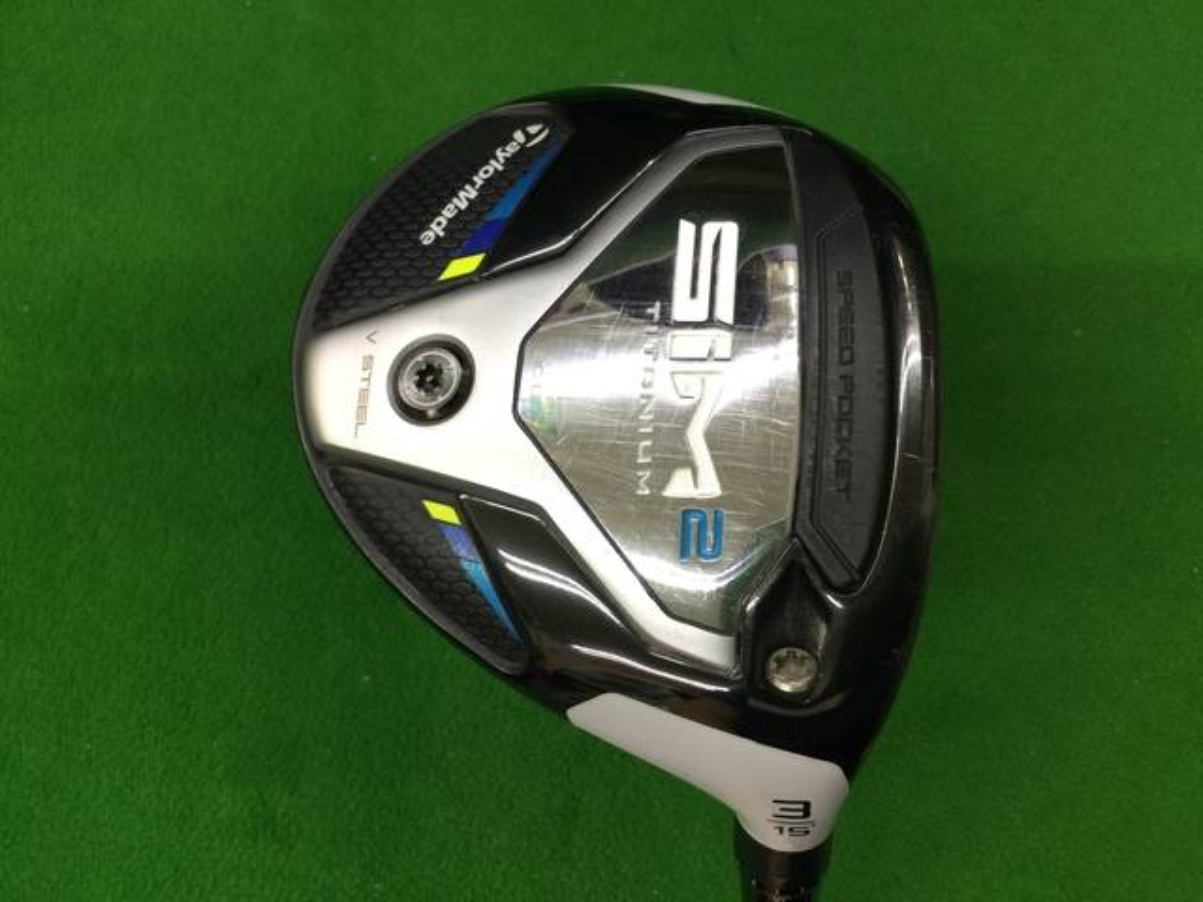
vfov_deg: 45.4
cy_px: 451
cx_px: 602
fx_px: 1077
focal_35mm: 31
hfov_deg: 58.4
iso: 64
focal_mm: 3.3
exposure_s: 1/30
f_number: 2.4
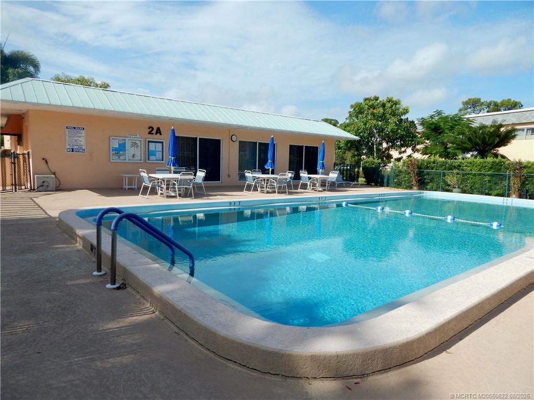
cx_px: 267
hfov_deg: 76.4
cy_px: 200
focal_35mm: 22
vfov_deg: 61.1
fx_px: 339
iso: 125
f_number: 6
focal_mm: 4
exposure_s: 1/500
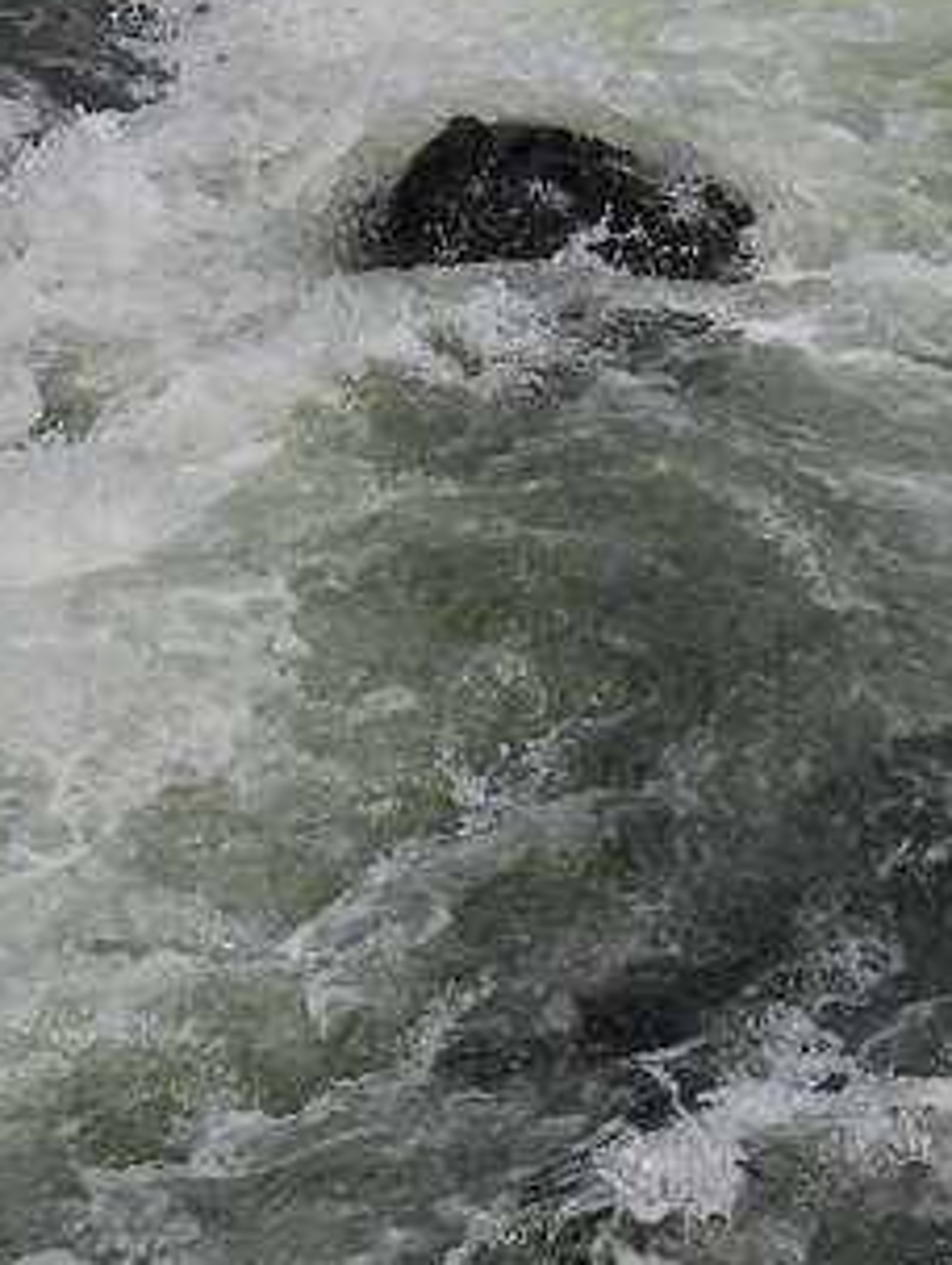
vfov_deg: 8.5
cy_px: -58
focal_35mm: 232
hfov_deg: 6.4
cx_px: 564
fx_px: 8489
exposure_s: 1/1600
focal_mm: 9.8
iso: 100
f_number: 3.5
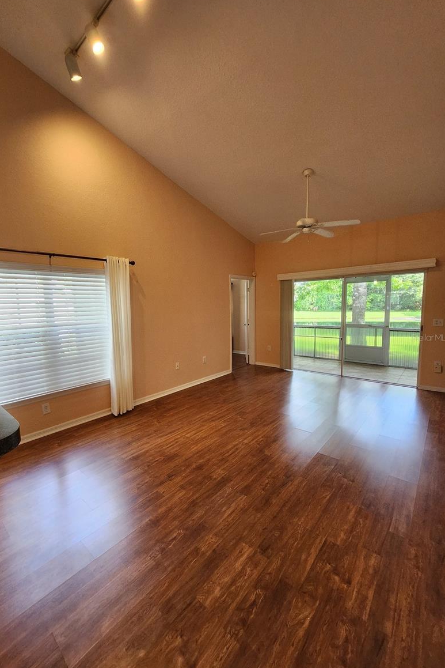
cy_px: 337
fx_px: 259
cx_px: 193
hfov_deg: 80.8
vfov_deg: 104.2
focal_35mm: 14
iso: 125
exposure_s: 1/60
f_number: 2.2
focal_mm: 1.74
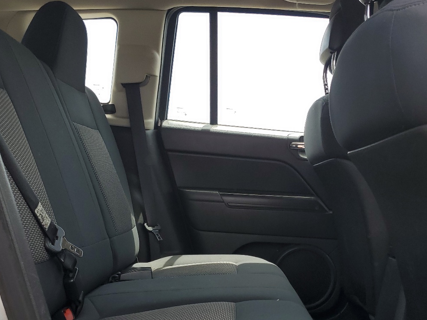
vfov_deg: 34.0
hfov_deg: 44.7
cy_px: 219
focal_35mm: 42
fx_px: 518
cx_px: 243
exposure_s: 1/1000
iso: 50
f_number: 1.5
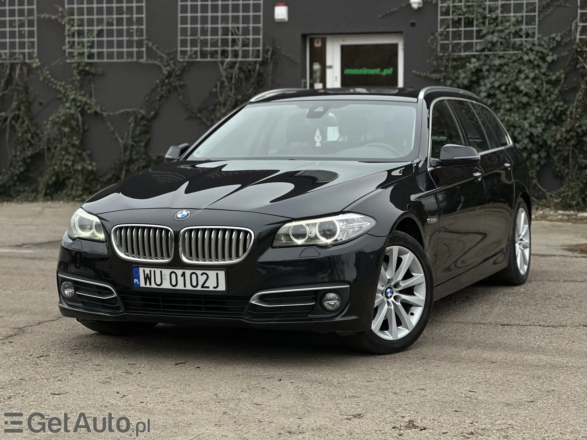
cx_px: 294
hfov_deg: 25.3
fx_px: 1306
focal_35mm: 77
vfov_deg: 19.1
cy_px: 220
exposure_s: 1/84
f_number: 2.8
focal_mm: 9
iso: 25
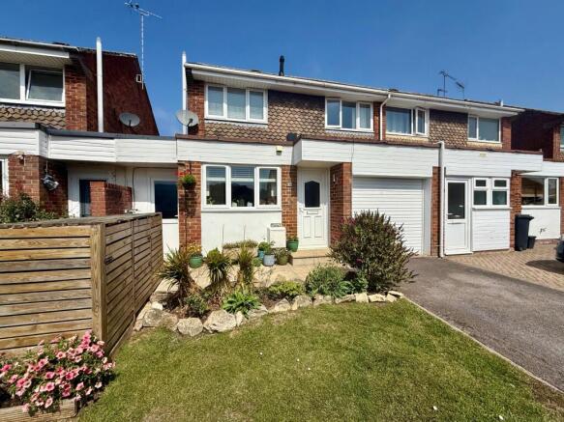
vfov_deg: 85.7
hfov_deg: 102.1
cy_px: 211
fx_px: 228
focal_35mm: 14
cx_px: 282
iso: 50
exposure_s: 1/6173
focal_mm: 2.22
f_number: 2.2
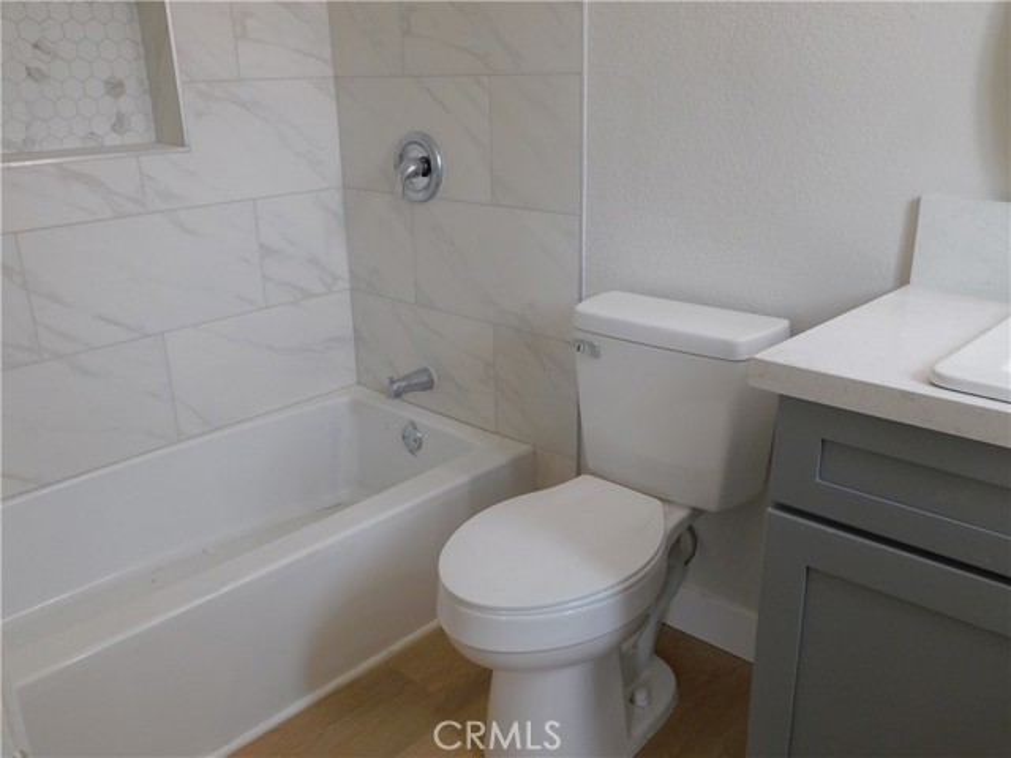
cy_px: 379
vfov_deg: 46.8
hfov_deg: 60.0
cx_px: 506
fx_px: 876
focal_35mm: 30
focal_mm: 5.3
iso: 200
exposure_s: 1/30
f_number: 3.2
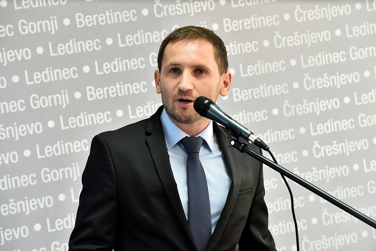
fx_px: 1275
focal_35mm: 122
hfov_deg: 16.8
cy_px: 126
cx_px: 188
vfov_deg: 11.2
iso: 6400
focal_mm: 122
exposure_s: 1/250
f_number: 6.3
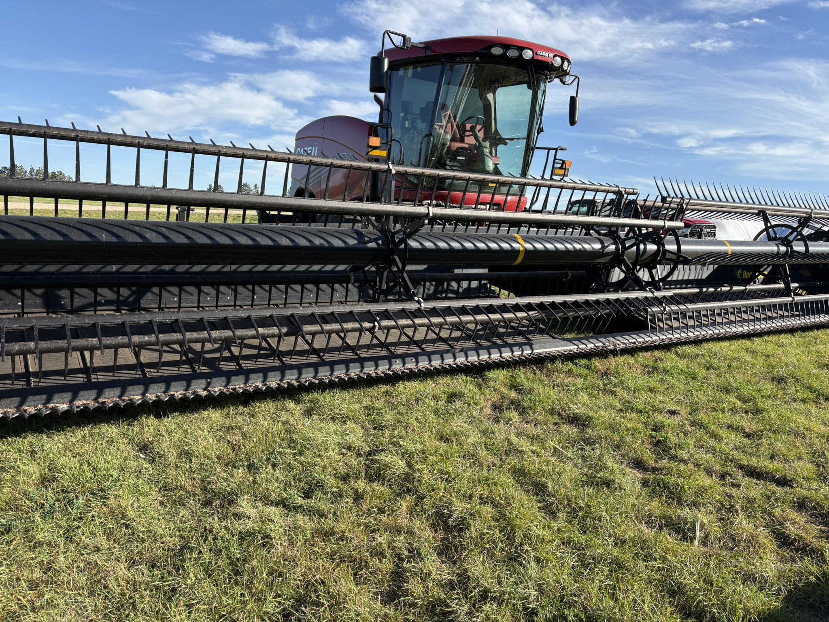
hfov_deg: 67.3
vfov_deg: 53.1
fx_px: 623
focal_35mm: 26
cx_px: 414
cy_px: 311
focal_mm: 5.96
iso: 50
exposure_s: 1/1706
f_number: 1.6
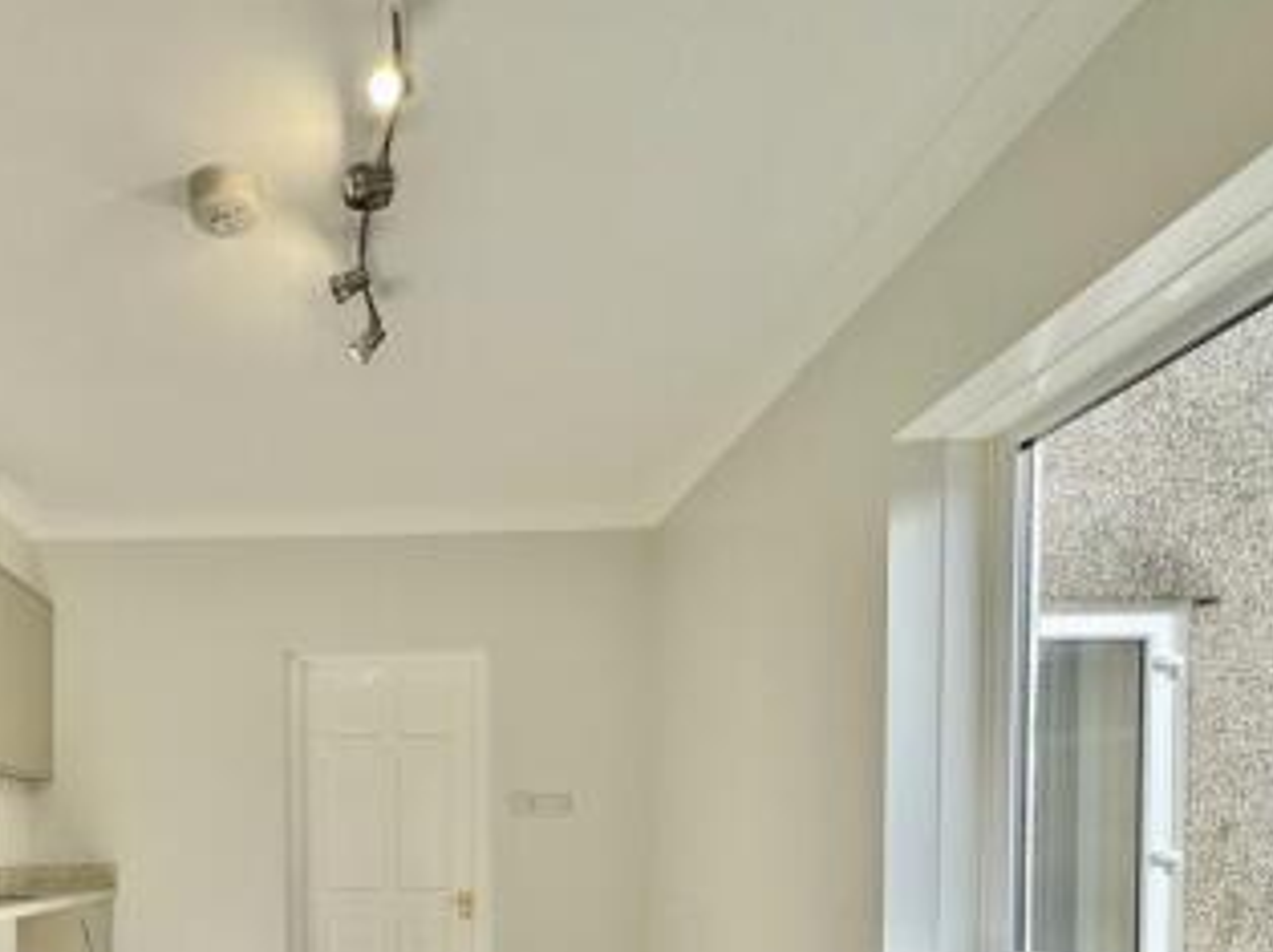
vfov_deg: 47.4
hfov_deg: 63.5
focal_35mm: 26
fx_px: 955
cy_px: 865
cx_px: 322
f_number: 2.2
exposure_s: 1/309
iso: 40
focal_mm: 2.22
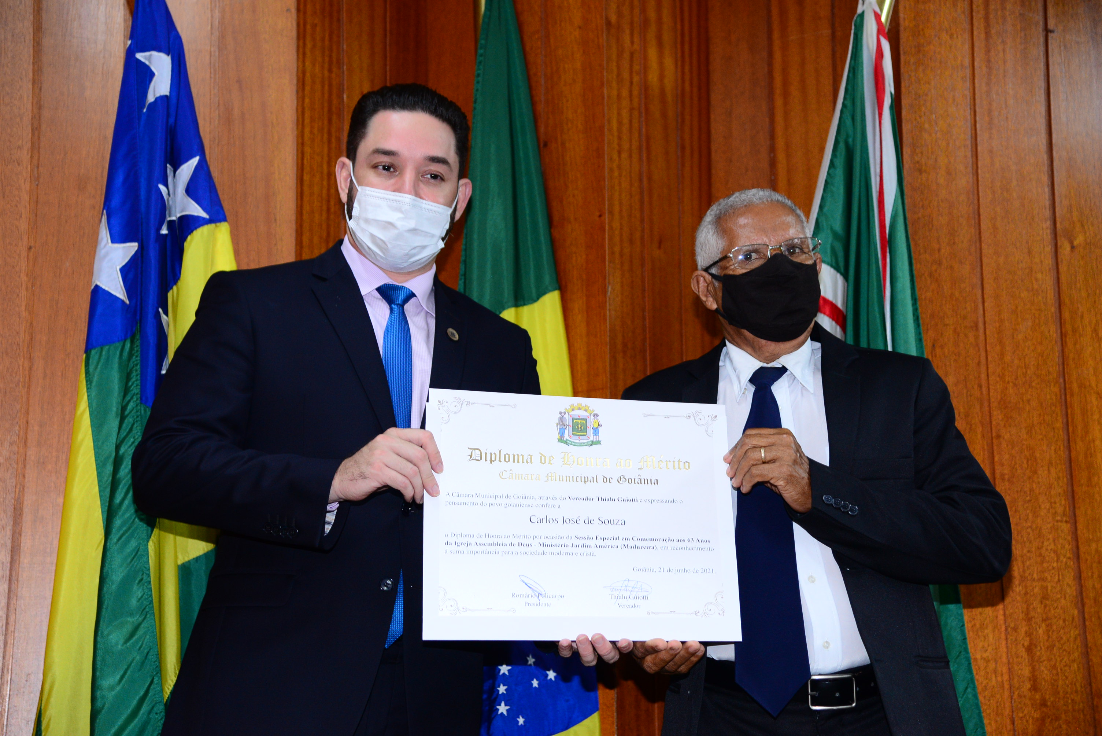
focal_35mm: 65
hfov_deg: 30.9
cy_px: 368
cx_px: 551
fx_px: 1990
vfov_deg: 20.9
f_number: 4
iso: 1600
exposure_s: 1/60
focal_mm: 65
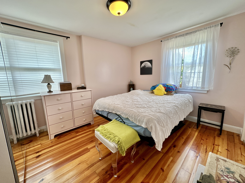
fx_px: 99
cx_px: 122
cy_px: 92
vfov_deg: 85.7
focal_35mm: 14
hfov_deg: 102.1
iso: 64
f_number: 2.2
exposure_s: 1/60
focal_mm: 2.22
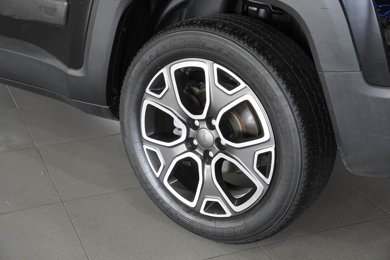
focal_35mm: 54
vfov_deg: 25.1
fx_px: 585
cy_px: 130
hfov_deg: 36.9
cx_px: 195
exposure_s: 1/160
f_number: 3.5
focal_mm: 36
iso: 1600
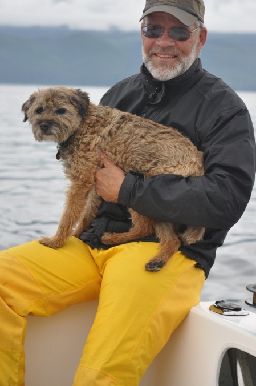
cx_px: 136
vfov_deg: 20.9
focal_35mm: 98
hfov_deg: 14.0
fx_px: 1044
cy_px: 174
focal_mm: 55
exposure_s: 1/1000
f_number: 4.5
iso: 400
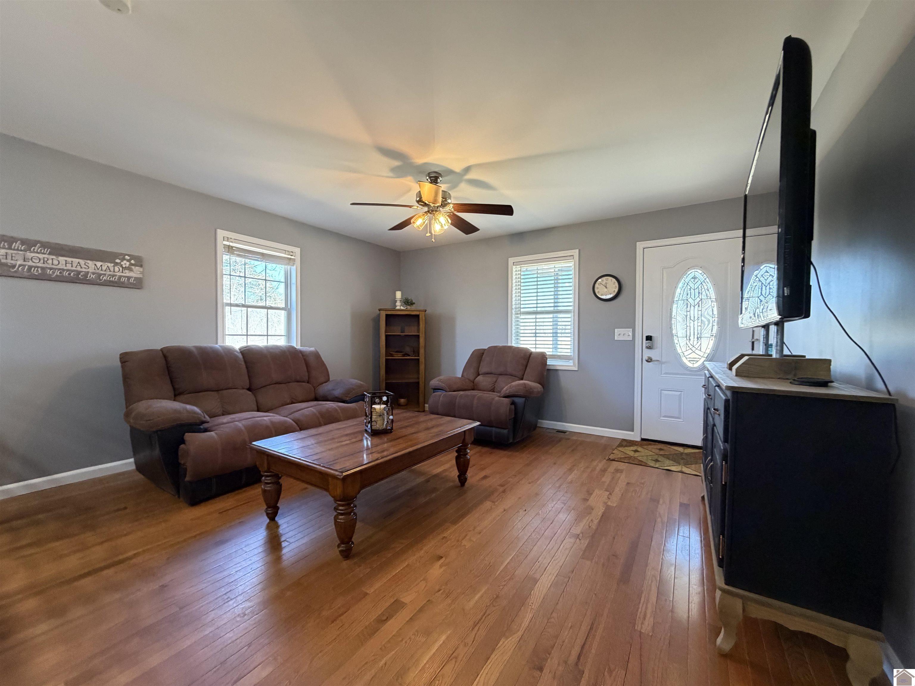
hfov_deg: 102.1
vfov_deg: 85.7
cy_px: 343
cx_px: 458
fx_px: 370
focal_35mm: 14
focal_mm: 2.22
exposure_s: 1/60
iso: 400
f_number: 2.2
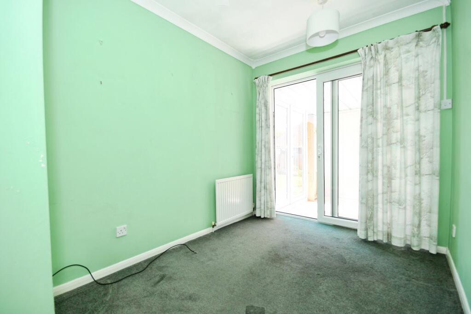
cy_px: 157
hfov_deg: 100.4
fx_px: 196
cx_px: 236
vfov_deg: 77.3
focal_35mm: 15
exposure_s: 1/100
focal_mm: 10
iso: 400
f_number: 8
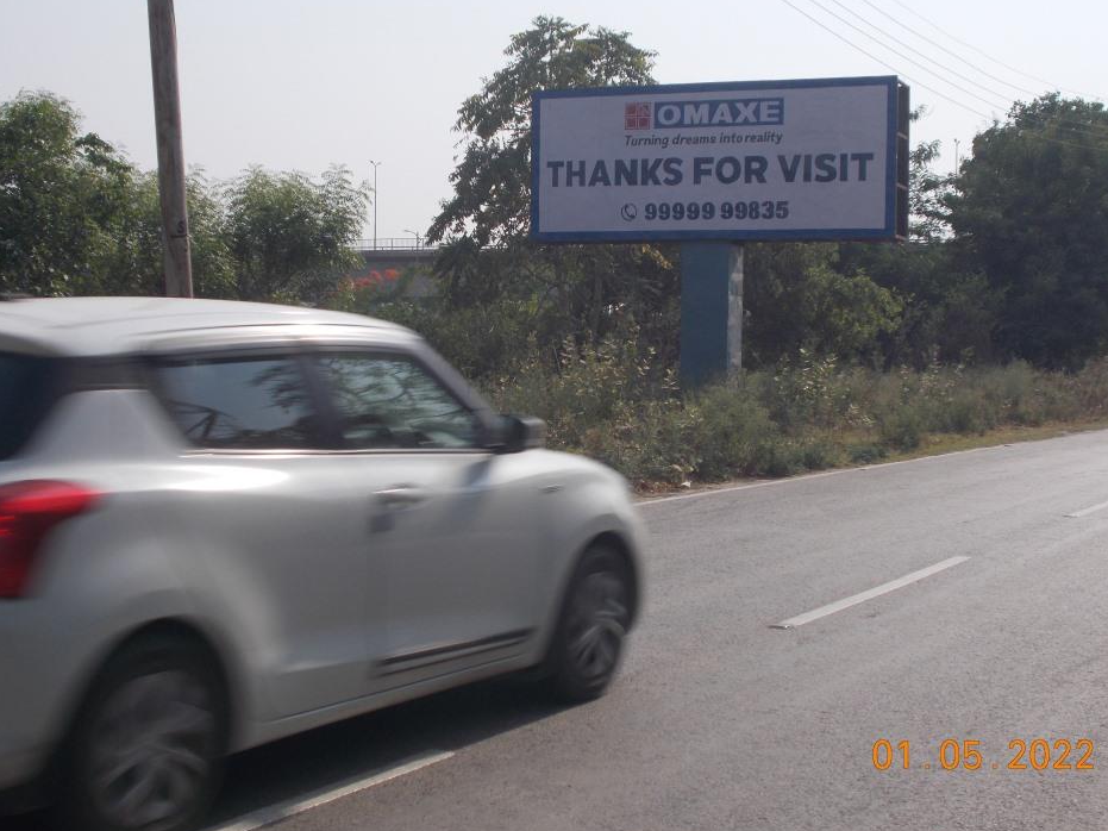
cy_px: 406
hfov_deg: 34.9
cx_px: 547
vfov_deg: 26.6
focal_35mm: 55
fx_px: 1760
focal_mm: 9
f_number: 11.3
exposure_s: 1/125
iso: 80
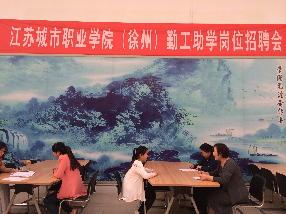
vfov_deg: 46.8
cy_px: 107
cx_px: 143
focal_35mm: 30
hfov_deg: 60.0
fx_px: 248
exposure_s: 1/229
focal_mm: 4.12
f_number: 2.2
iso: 32
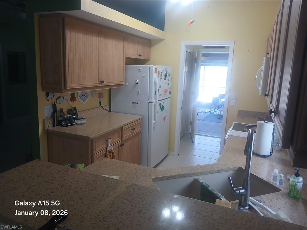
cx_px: 154
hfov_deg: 67.3
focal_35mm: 26
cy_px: 115
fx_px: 231
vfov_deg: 53.1
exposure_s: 1/60
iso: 250
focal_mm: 3.98
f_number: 1.8
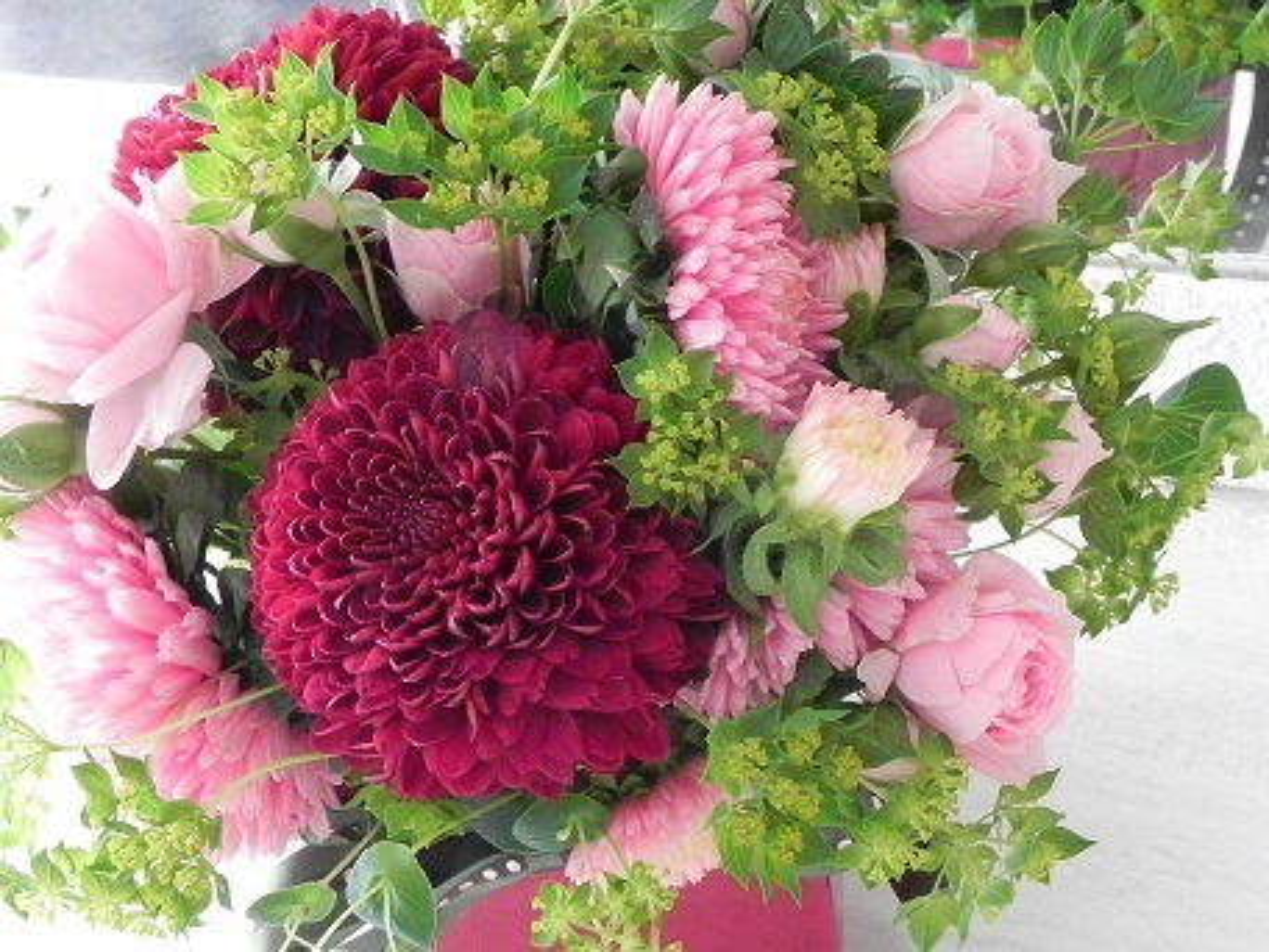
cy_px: 476
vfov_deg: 22.3
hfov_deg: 29.4
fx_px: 2420
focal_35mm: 66
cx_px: 634
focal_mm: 11.8
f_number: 8
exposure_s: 1/97.8
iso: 1600
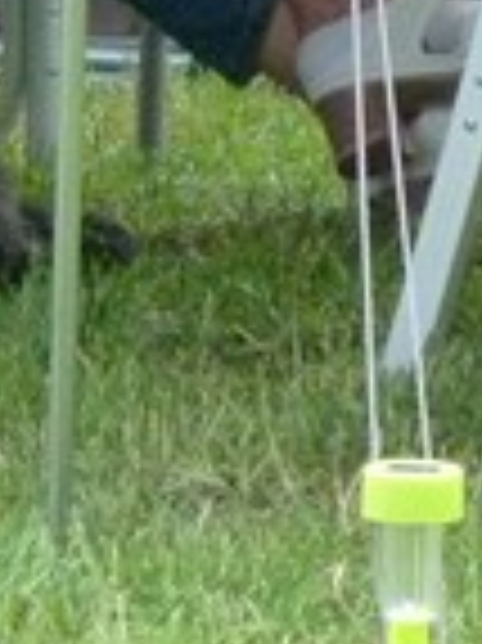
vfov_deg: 1.8
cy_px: -522
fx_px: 20787
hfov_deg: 1.3
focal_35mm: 1118
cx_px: -423
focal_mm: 36.1
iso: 800
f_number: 3.8
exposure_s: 1/60
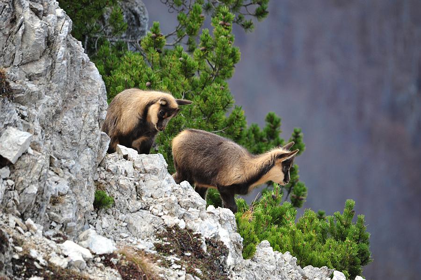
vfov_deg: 2.7
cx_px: 210
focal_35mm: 500
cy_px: 140
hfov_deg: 4.1
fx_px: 5844
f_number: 9
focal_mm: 500
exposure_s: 1/320
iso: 1000
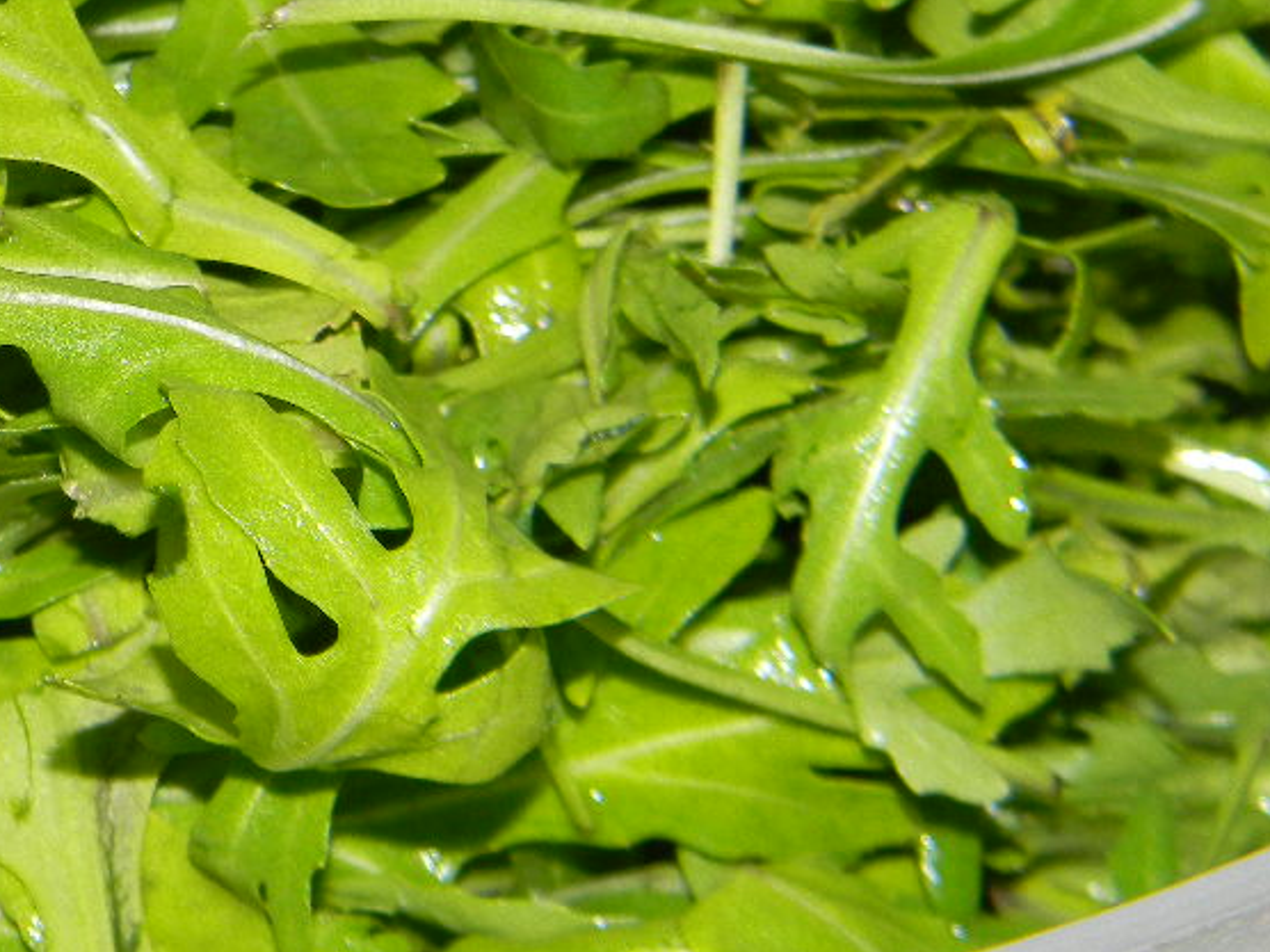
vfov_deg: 9.7
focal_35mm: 153
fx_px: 5613
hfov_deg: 12.8
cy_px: 139
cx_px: 114
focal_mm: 15.1
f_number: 4.5
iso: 200
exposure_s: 1/30
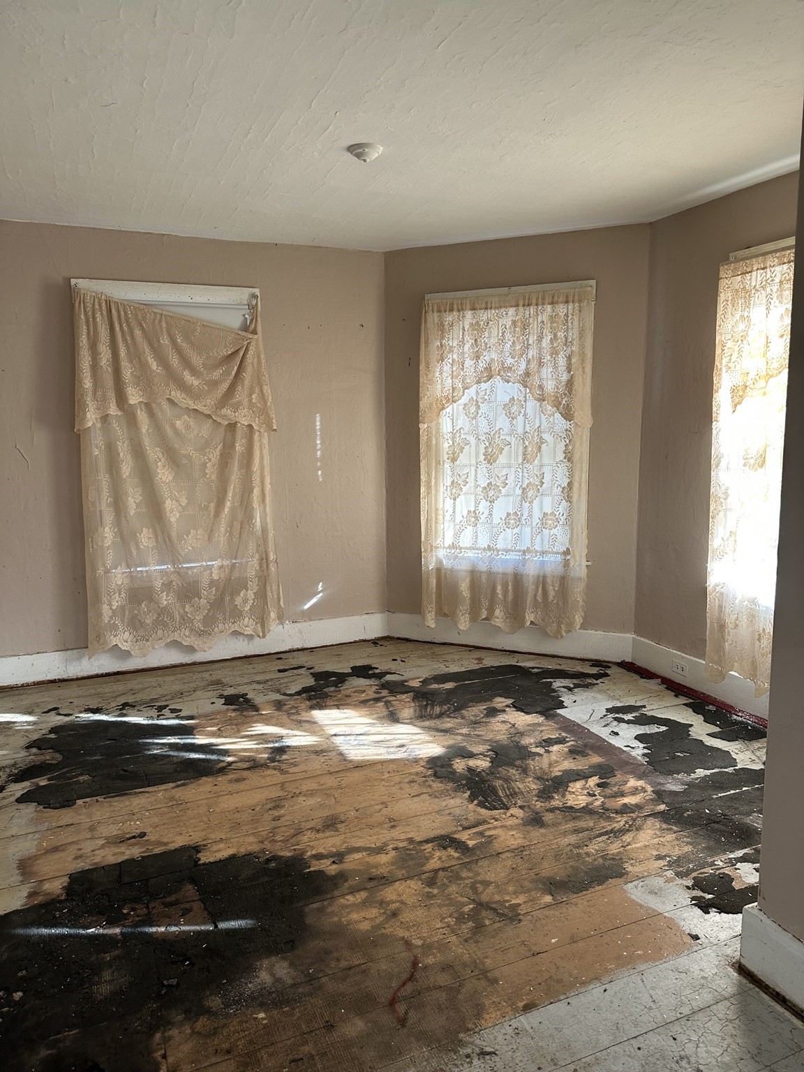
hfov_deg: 56.8
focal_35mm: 24
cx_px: 402
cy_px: 536
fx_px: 743
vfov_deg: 71.6
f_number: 1.78
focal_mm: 6.86
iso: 100
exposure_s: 1/121
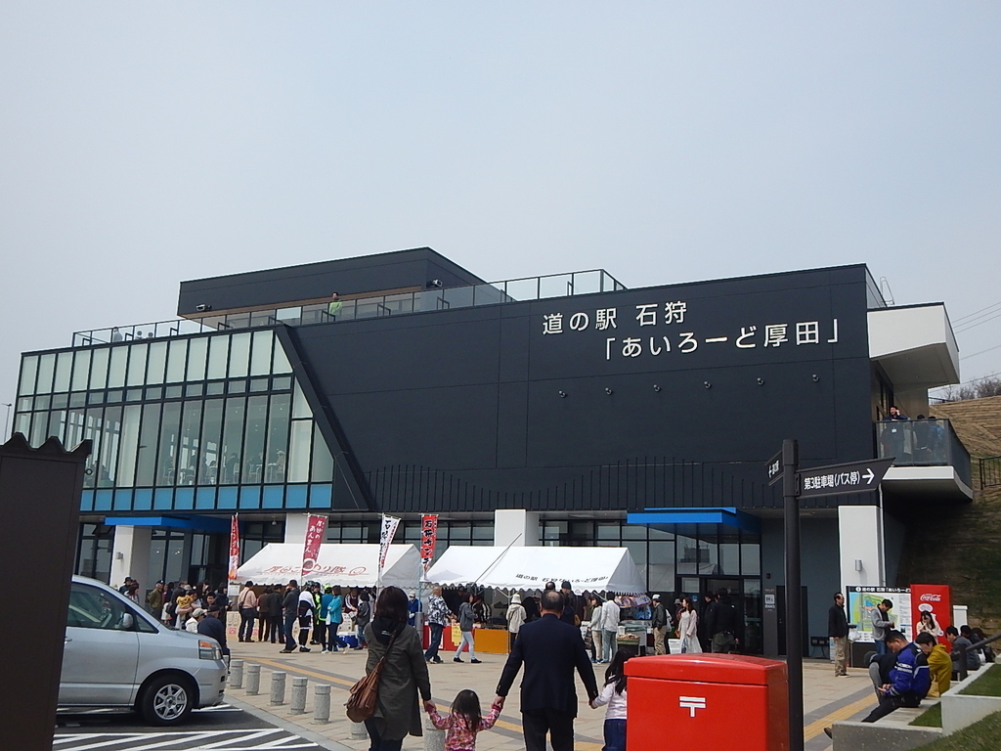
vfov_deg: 39.7
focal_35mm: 36
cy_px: 376
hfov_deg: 51.4
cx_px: 500
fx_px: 1041
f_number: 4
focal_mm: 6.5
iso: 125
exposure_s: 1/1500
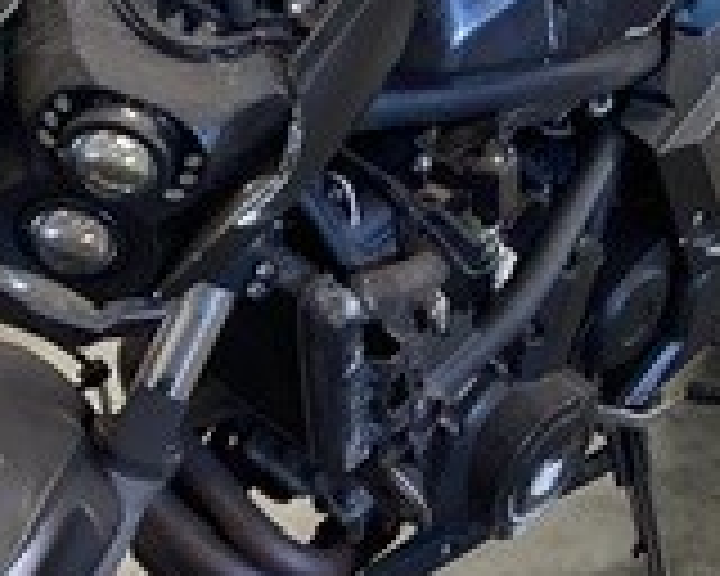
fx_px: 2578
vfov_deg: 12.7
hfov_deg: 15.7
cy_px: 274
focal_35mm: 121
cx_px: 630
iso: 125
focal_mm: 3.3
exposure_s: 1/50
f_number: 2.4
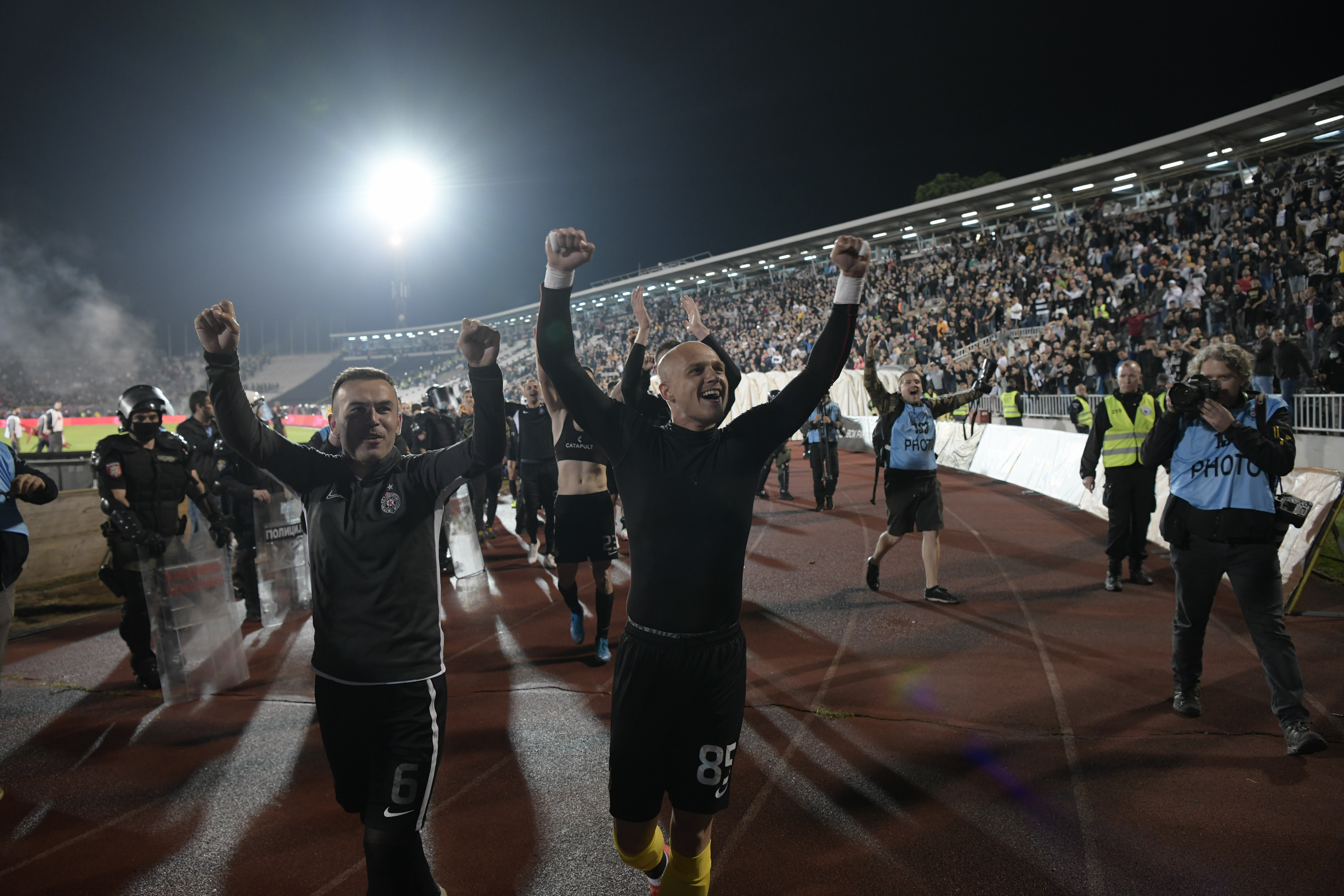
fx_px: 896
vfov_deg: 53.1
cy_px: 448
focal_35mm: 24
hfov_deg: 73.7
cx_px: 672
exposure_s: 1/320
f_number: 4
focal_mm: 24
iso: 2000
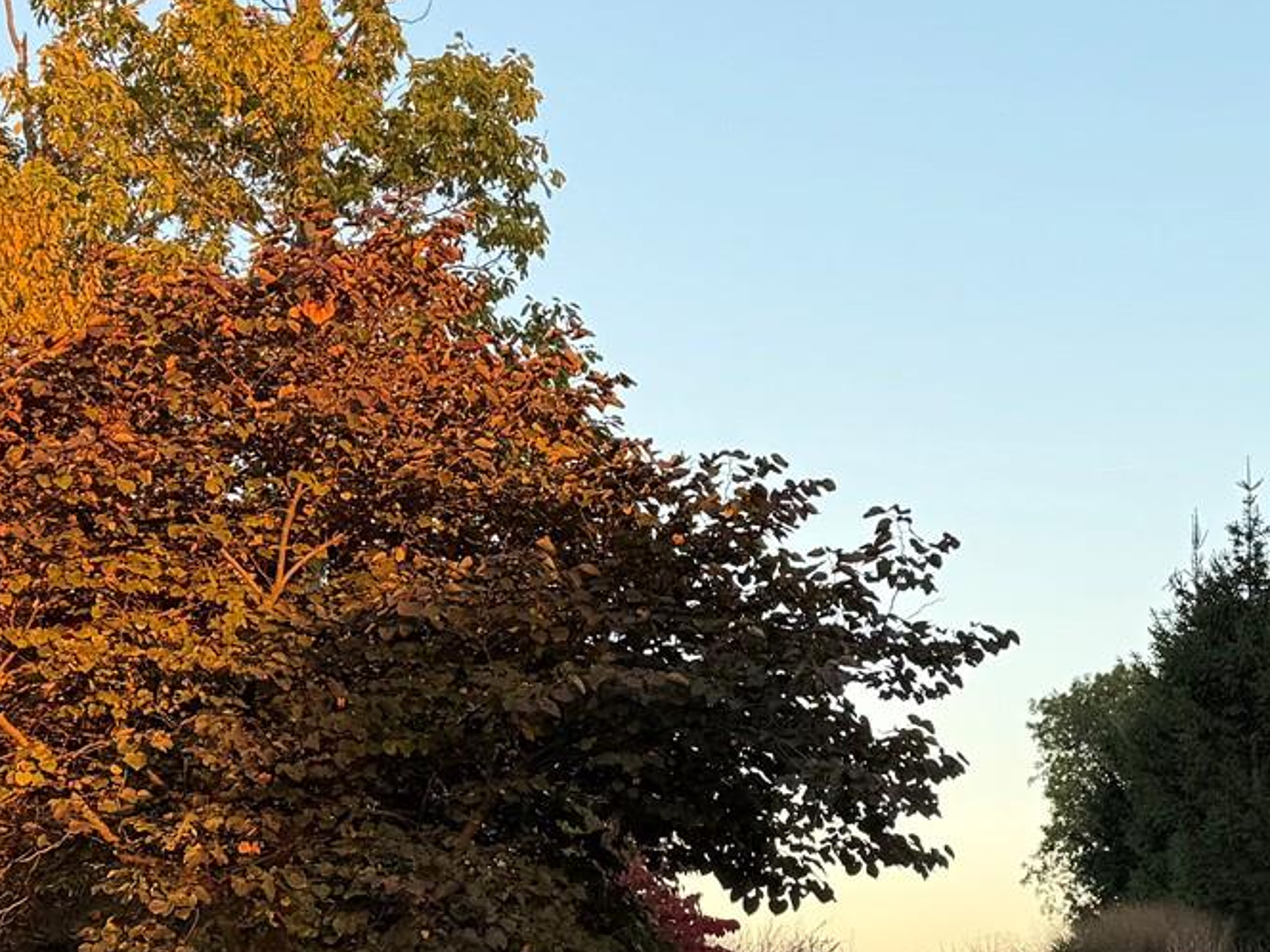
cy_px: 790
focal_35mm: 74
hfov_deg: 26.2
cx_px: 811
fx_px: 2715
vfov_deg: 19.6
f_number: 1.78
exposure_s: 1/372
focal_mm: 6.76
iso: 80
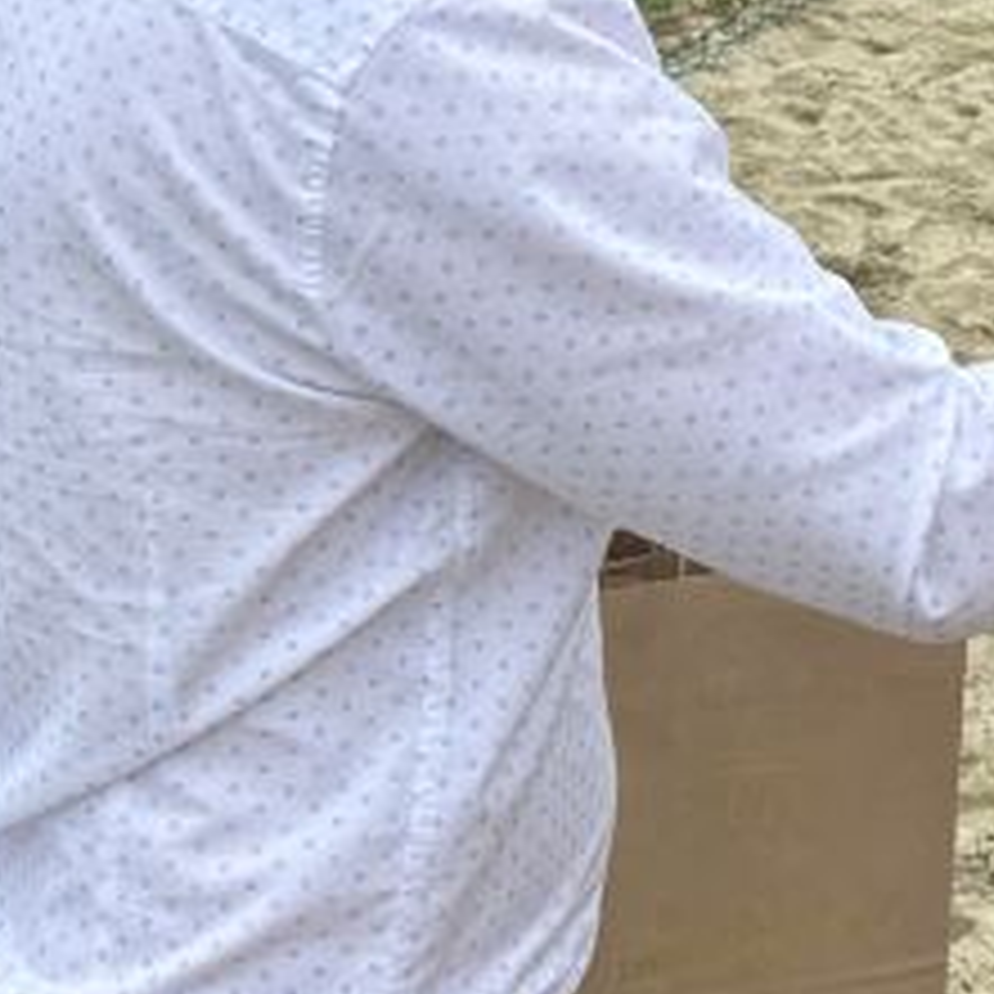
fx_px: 3119
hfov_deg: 16.8
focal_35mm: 96
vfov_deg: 17.2
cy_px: -229
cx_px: 1394
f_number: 1.78
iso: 80
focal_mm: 6.86
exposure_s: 1/2410
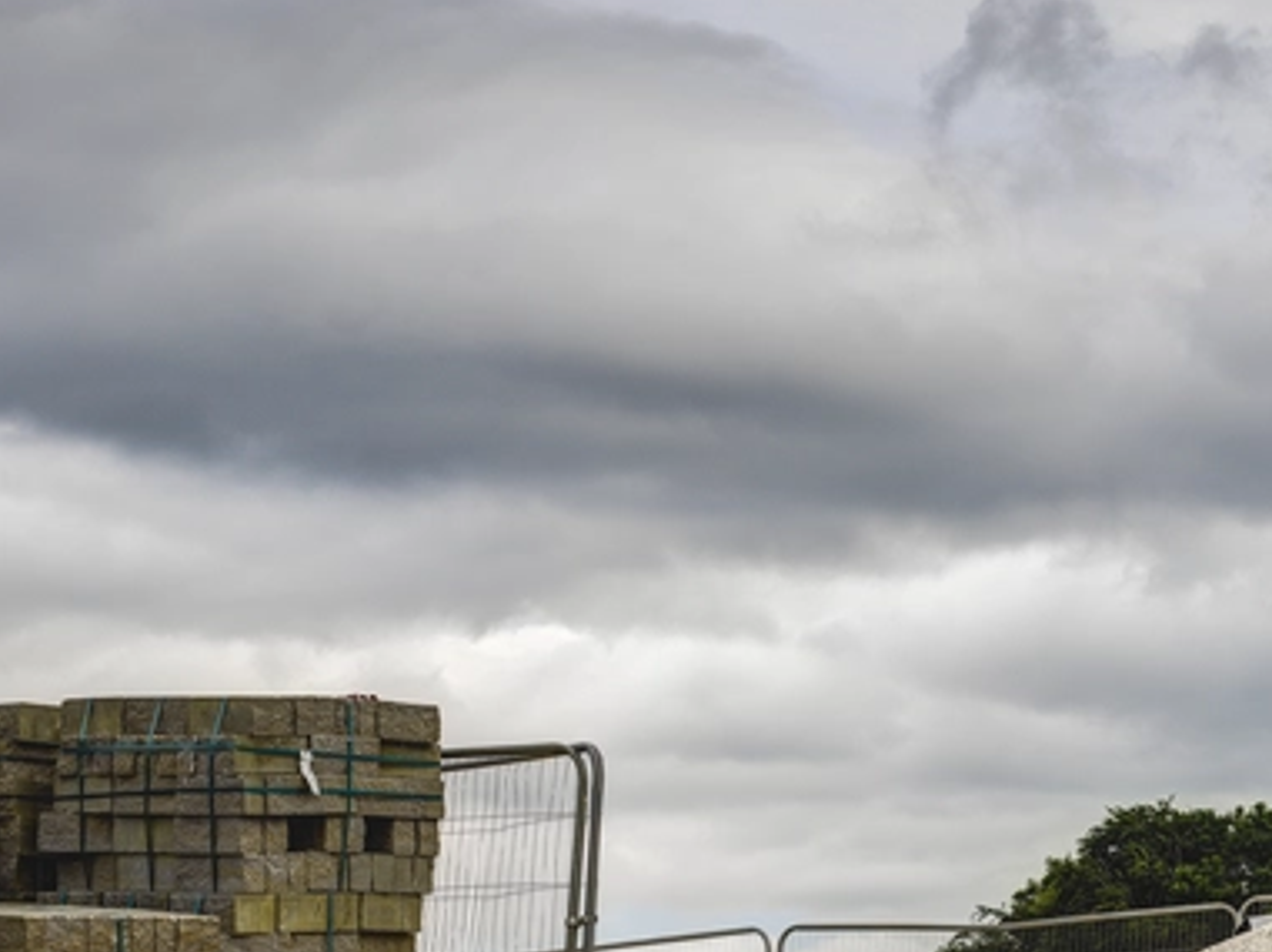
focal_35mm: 134
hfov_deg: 14.1
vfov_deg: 11.0
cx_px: 1663
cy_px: 711
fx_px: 4919
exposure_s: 1/250
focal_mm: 80
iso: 100
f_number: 11
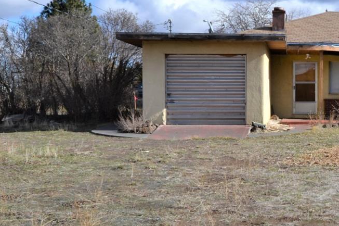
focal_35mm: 69
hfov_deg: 27.1
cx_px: 364
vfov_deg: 19.7
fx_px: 649
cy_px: 89
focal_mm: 20
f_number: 8
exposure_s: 1/250
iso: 100
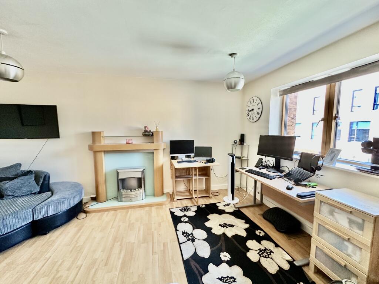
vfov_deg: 85.7
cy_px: 142
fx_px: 153
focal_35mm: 14
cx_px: 190
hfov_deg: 102.1
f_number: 2.2
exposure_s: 1/84
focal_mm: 2.22
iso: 320
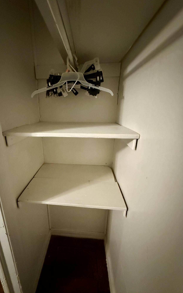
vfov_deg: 101.5
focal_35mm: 15
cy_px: 147
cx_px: 77
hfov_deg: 74.3
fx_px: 120
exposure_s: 1/30
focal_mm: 2.22
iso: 1600
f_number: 2.2
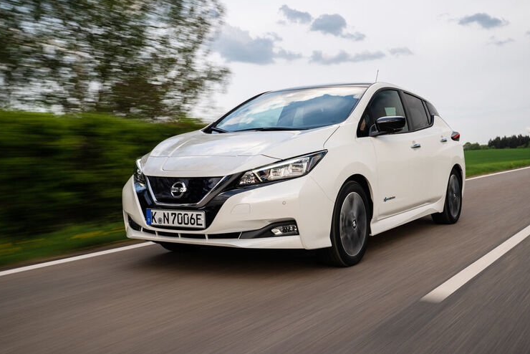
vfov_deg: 33.4
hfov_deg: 48.4
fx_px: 589
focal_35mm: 40
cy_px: 166
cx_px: 282
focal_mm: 37
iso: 50
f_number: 6.3
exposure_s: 1/40
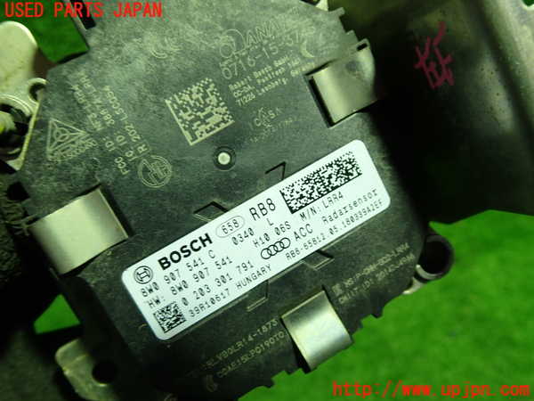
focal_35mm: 30
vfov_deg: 46.8
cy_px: 200
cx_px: 267
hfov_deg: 60.0
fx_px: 463
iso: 200
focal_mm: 5.4
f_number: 2.3
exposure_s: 1/30
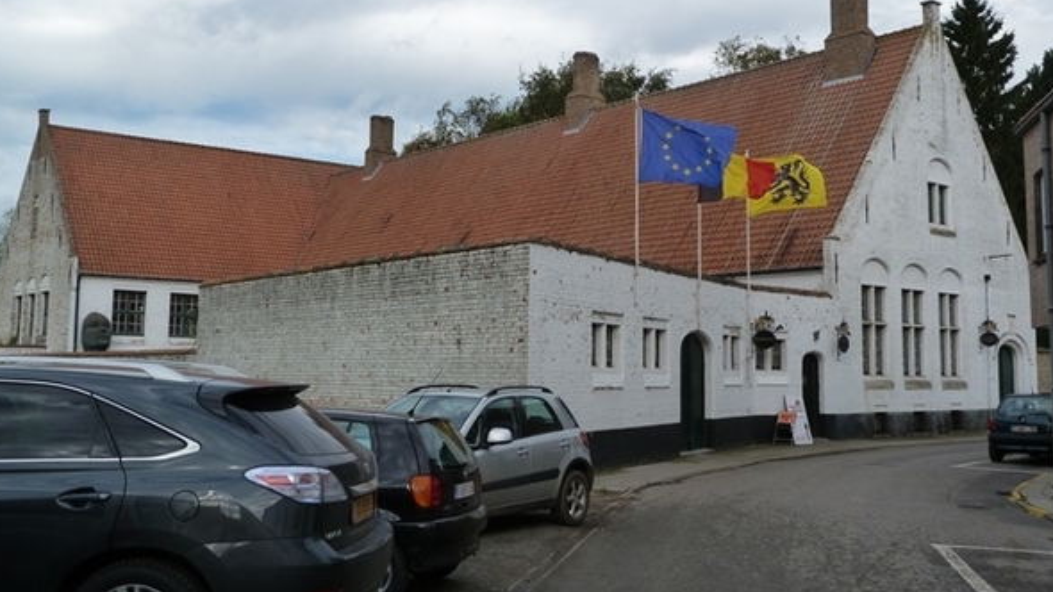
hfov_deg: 49.4
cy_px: 225
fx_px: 1145
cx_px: 523
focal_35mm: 41
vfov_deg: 28.9
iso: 125
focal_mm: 6.7
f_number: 5.6
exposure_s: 1/250
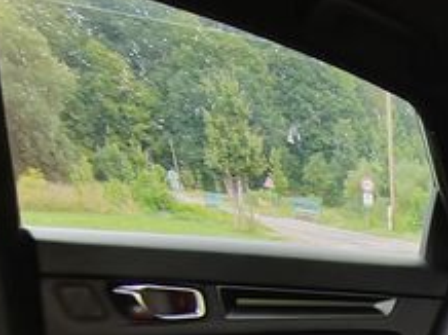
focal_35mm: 51
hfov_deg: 31.0
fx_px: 659
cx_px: 551
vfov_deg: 20.2
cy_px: 609
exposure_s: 1/50
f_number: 2.2
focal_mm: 2.16
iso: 169
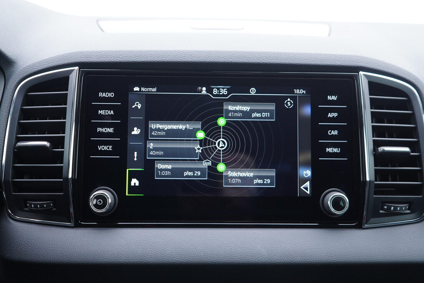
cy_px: 142
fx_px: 424
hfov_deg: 53.1
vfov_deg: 36.9
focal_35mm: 36
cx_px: 212
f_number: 2.8
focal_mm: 24
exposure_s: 1/40
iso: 400
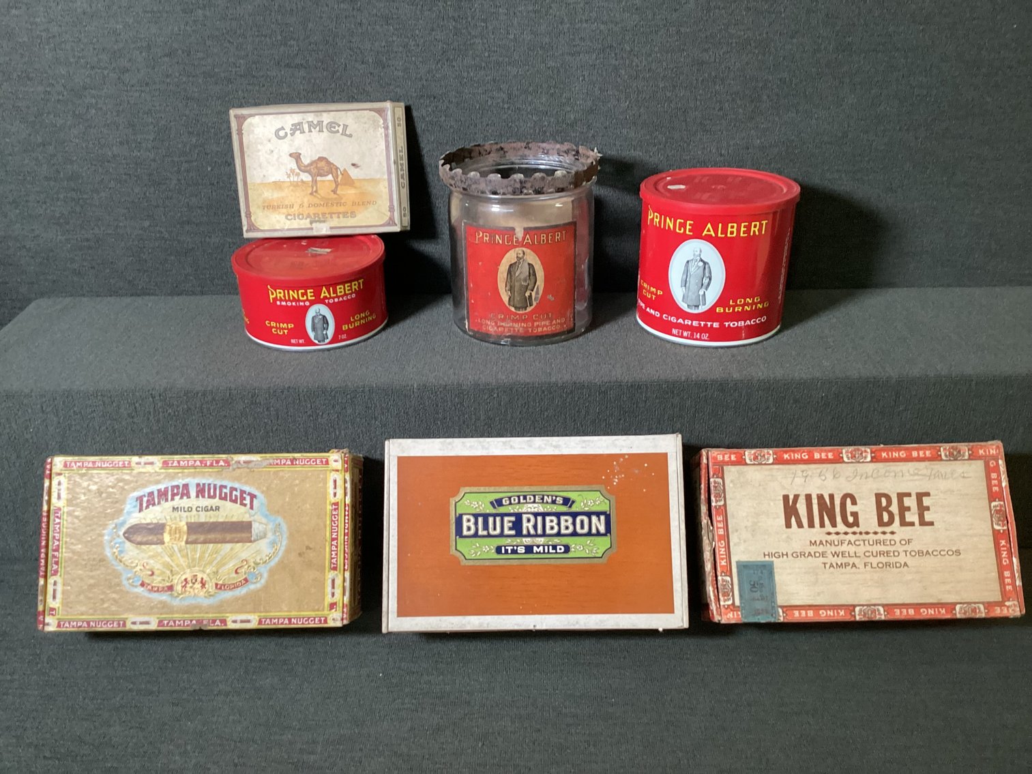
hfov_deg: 58.3
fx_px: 924
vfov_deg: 45.4
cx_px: 516
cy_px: 387
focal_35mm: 31
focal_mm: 3.3
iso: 320
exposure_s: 1/60
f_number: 2.4
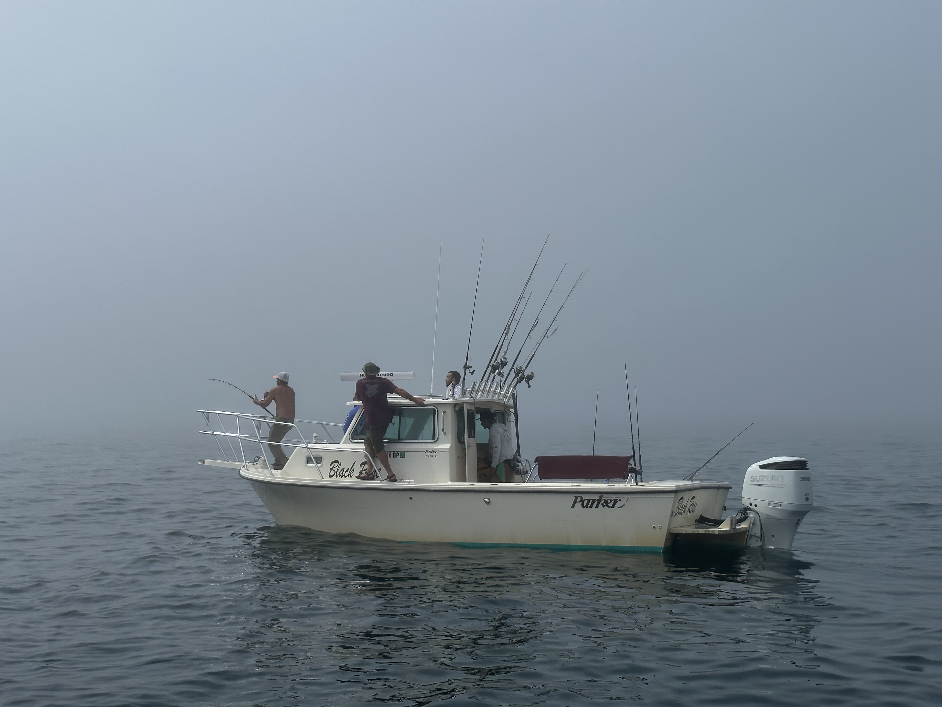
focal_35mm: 48
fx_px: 1306
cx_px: 471
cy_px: 354
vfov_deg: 30.3
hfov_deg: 39.7
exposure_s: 1/12048
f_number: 1.78
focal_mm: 6.86
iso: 64
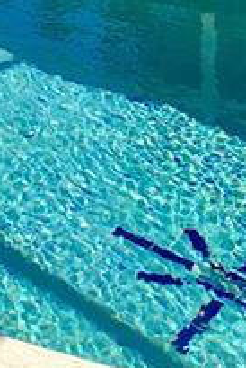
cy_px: -289
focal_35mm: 113
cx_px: -178
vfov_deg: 15.6
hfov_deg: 11.4
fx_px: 1156
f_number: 2.2
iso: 25
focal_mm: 4.15
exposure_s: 1/1399
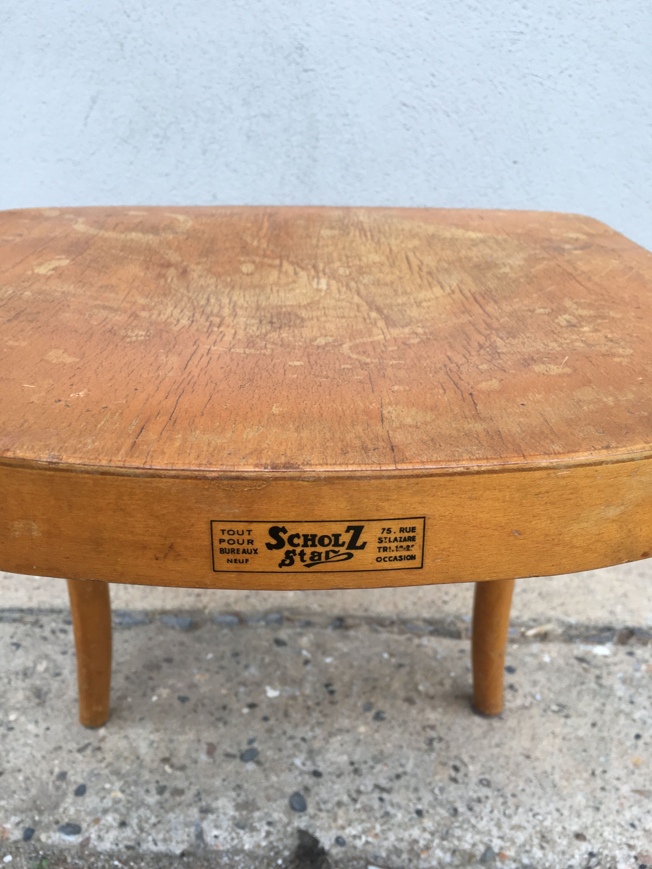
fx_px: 728
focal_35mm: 29
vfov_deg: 61.7
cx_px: 326
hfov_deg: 48.2
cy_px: 434
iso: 40
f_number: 2.2
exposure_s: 1/100
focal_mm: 4.15
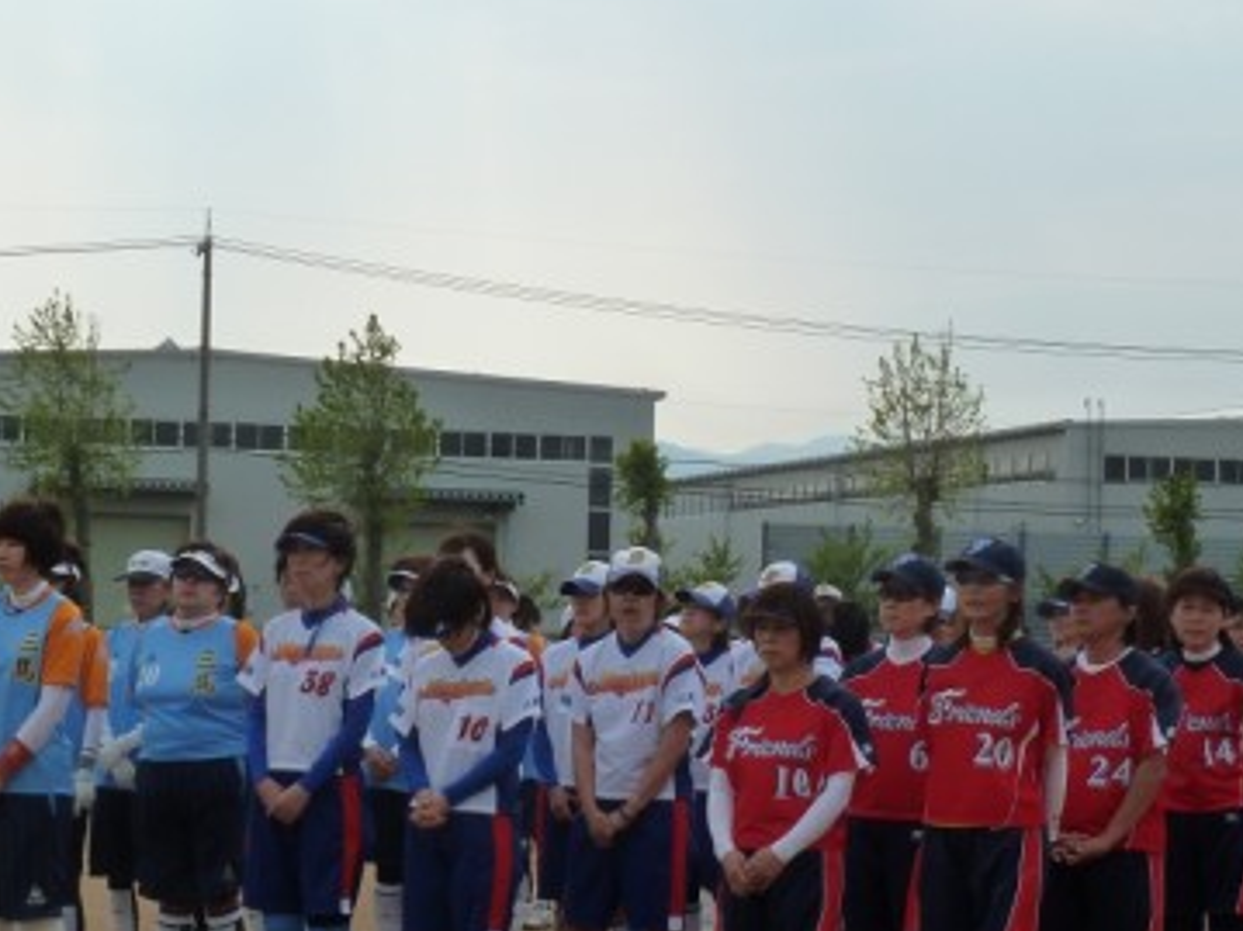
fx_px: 3302
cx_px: 699
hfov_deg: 21.3
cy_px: 523
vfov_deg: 16.0
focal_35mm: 92
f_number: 5.6
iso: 125
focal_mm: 9.1
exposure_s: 1/500
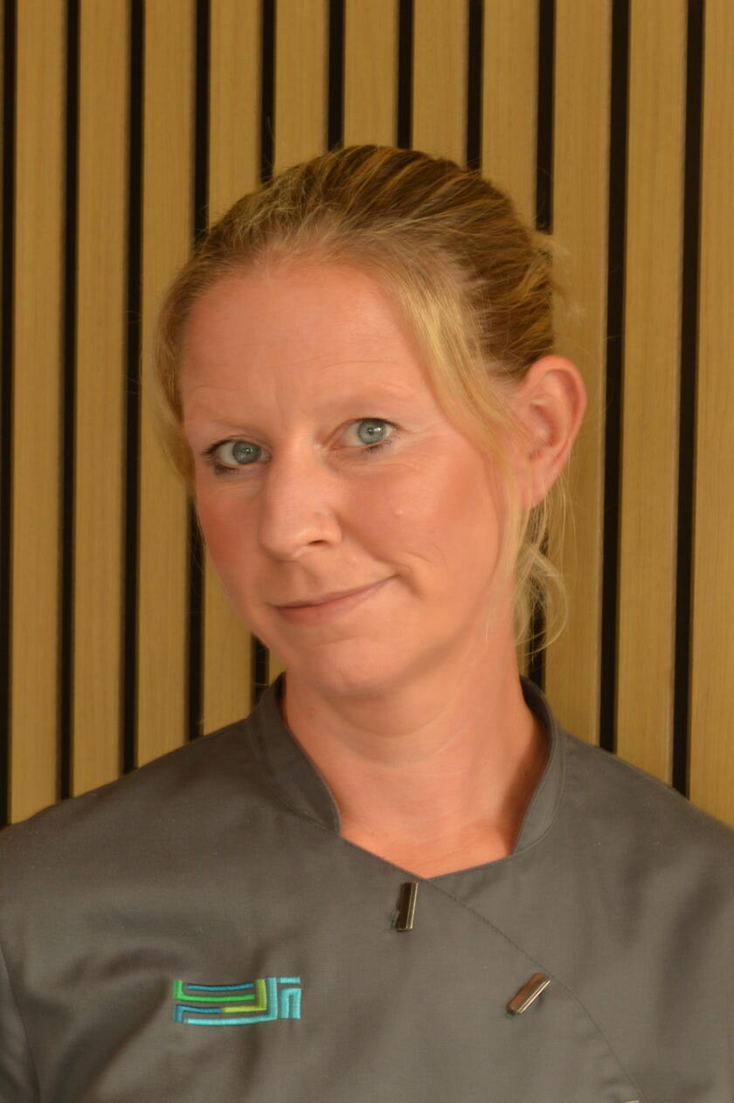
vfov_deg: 13.1
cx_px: 367
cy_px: 552
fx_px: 4824
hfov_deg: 8.7
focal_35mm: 158
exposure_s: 1/8
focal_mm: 105
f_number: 20
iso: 400
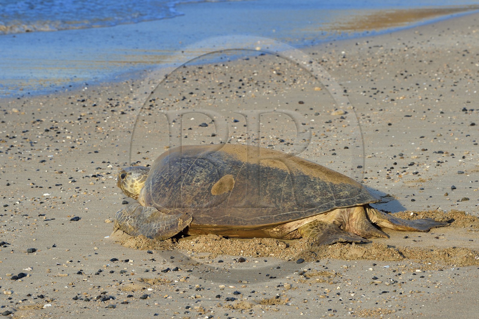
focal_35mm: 160
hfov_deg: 12.8
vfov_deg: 8.6
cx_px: 240
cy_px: 160
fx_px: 2128
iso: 400
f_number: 10
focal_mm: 160
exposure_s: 1/250
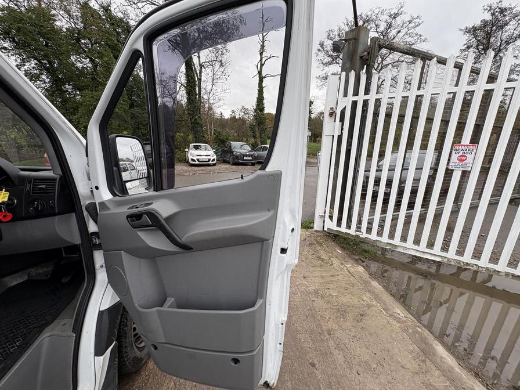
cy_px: 195
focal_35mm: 14
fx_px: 210
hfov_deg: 102.1
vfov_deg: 85.7
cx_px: 260
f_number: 2.2
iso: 50
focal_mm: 2.22
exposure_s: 1/99
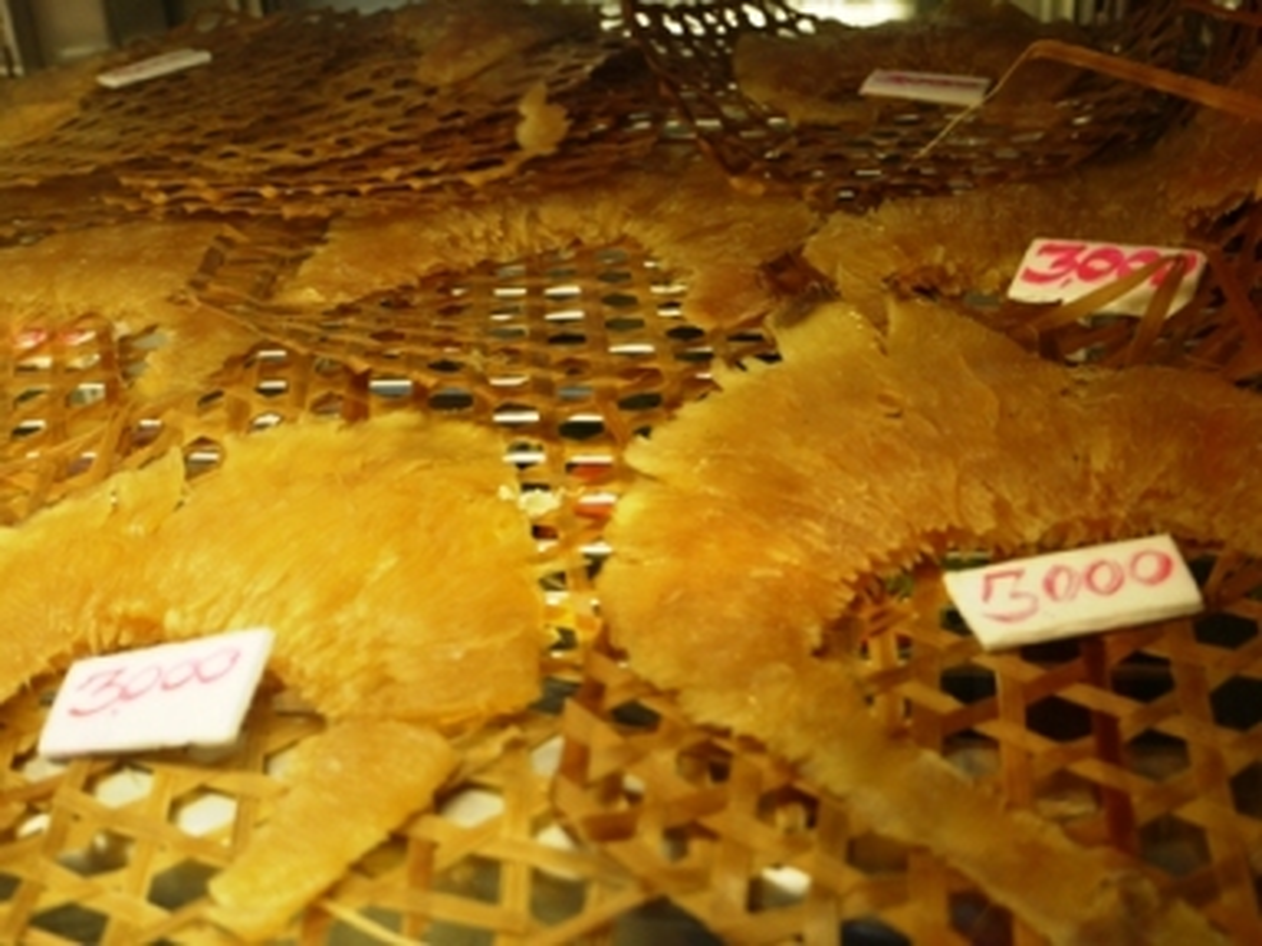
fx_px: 1312
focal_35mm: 36
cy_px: 473
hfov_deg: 51.4
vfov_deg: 39.7
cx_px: 631
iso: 160
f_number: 4
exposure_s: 1/30
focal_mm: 18
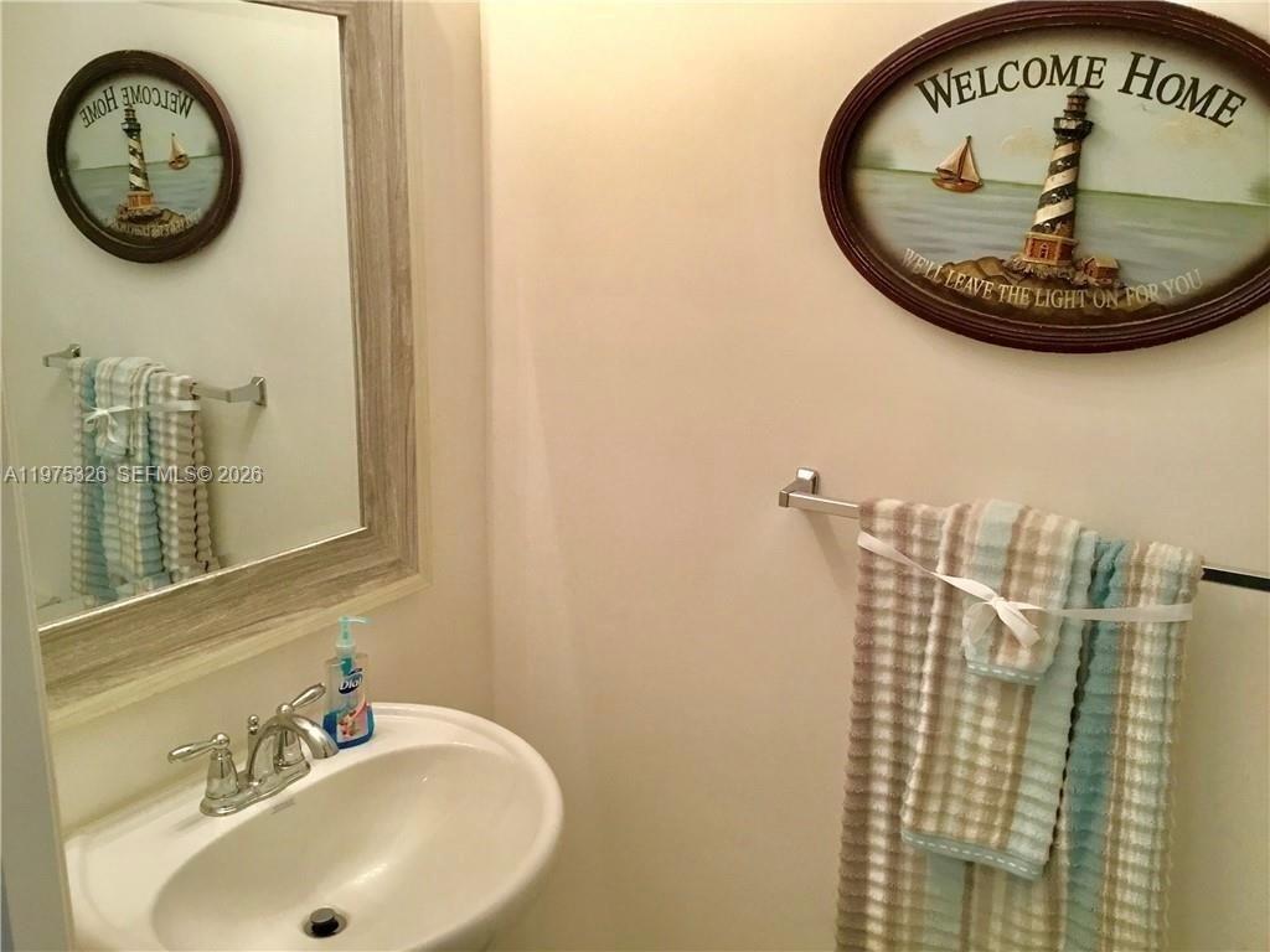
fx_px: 1137
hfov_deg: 58.4
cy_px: 476
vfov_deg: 45.4
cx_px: 635
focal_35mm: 31
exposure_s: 1/30
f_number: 2.4
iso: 40
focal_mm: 3.3
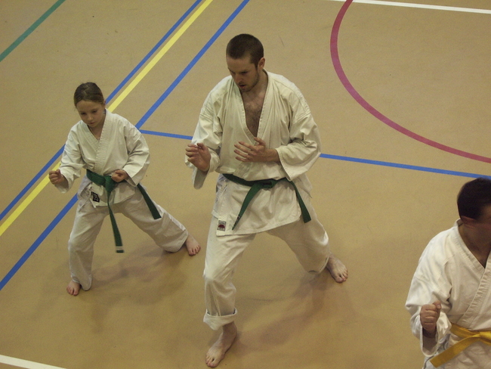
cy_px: 184
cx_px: 246
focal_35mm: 96
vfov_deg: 15.4
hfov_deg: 20.4
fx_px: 1362
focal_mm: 14.6
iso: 200
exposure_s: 1/15
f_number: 4.4
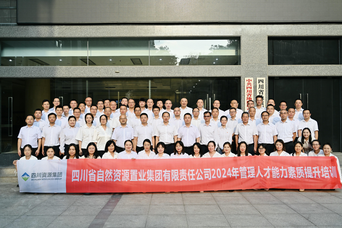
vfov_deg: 40.0
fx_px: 313
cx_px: 171
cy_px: 114
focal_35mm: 33
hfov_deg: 57.2
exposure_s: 1/200
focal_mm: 33
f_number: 4
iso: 100
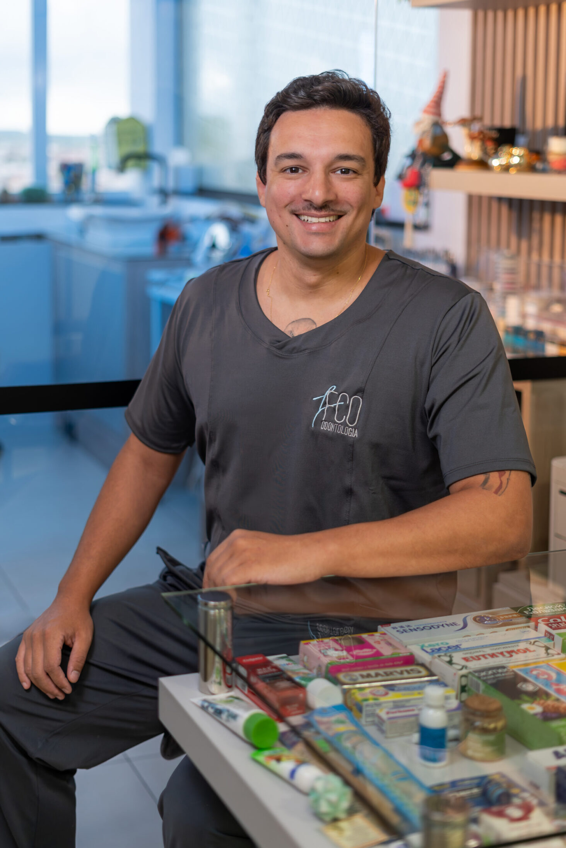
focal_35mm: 50
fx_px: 1179
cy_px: 424
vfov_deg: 39.6
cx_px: 283
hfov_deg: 27.0
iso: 400
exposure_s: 1/200
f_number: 1.8
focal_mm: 50
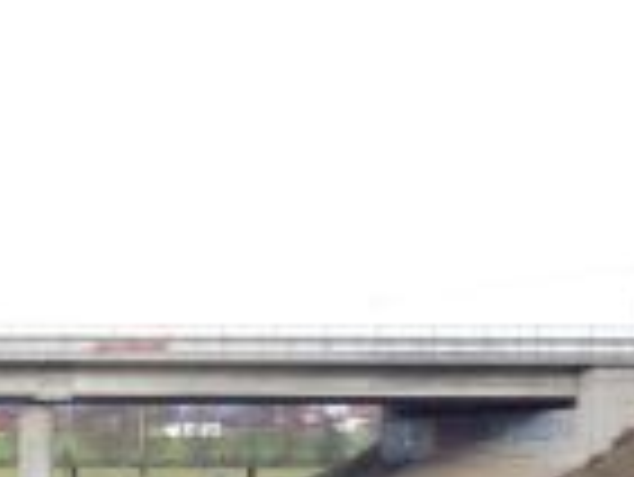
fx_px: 1998
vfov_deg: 13.4
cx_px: -351
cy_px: 486
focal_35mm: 109
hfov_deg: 16.3
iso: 100
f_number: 4
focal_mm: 5.2
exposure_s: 1/125
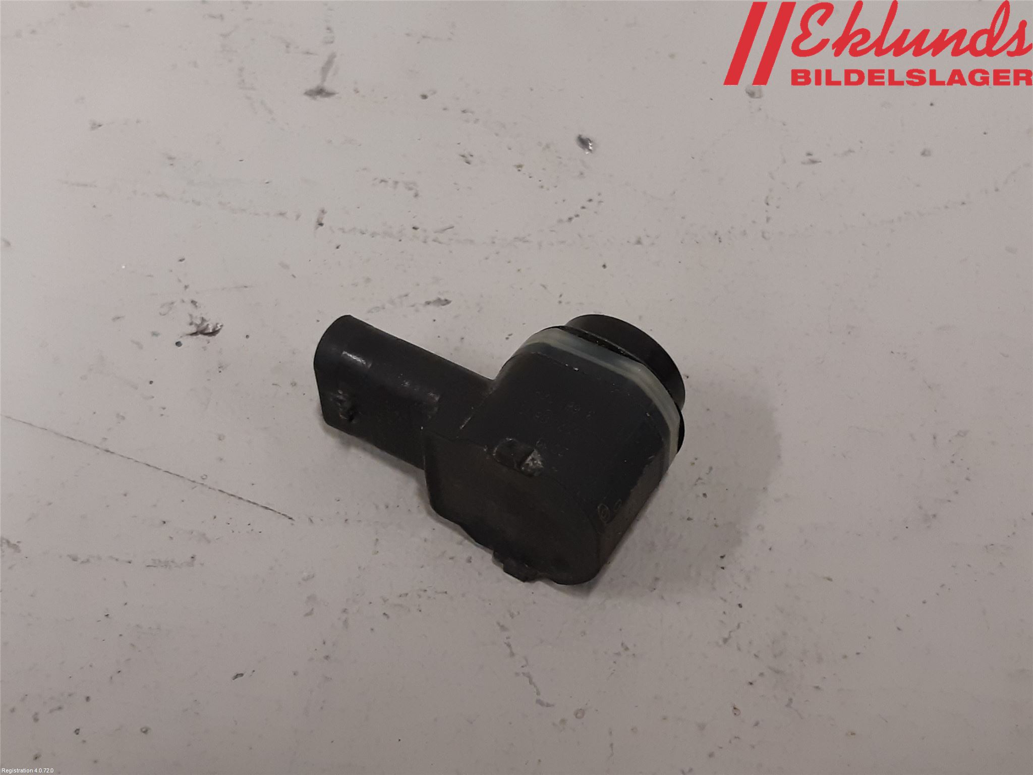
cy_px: 388
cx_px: 516
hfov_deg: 67.3
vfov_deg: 53.1
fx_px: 776
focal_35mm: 26
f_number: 1.7
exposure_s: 1/50
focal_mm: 3.93
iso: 160
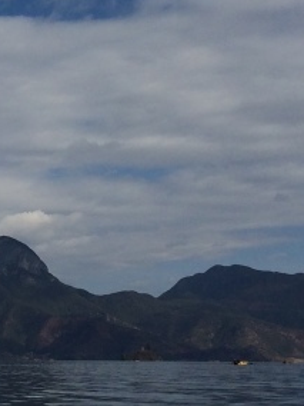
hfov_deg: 13.1
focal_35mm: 108
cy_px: 46
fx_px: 1265
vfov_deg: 17.9
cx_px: -130
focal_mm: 4.12
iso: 40
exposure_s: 1/5128
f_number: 2.2
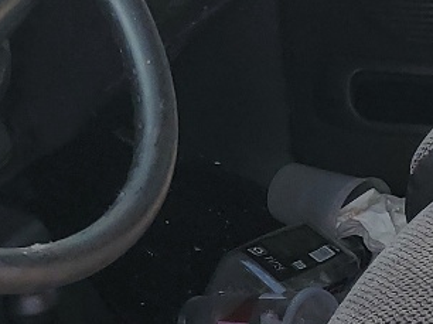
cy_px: 191
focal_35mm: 136
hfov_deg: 14.5
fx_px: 1700
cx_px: 262
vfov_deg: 10.9
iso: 50
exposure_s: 1/526
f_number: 1.5
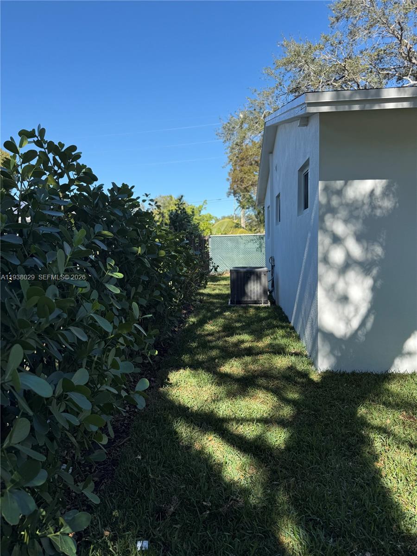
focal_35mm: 24
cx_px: 208
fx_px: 385
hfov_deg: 56.8
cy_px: 278
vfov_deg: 71.6
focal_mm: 6.76
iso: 80
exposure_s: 1/2232
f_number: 1.78
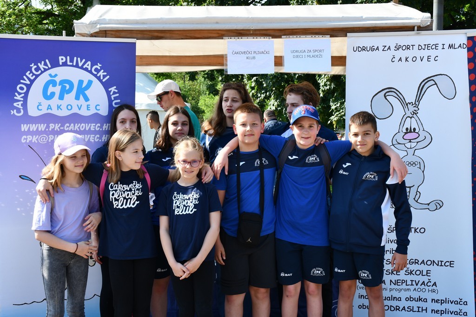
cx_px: 238
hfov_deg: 38.2
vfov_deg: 26.0
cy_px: 158
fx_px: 688
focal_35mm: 52
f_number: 7.1
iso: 200
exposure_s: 1/250
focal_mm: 35
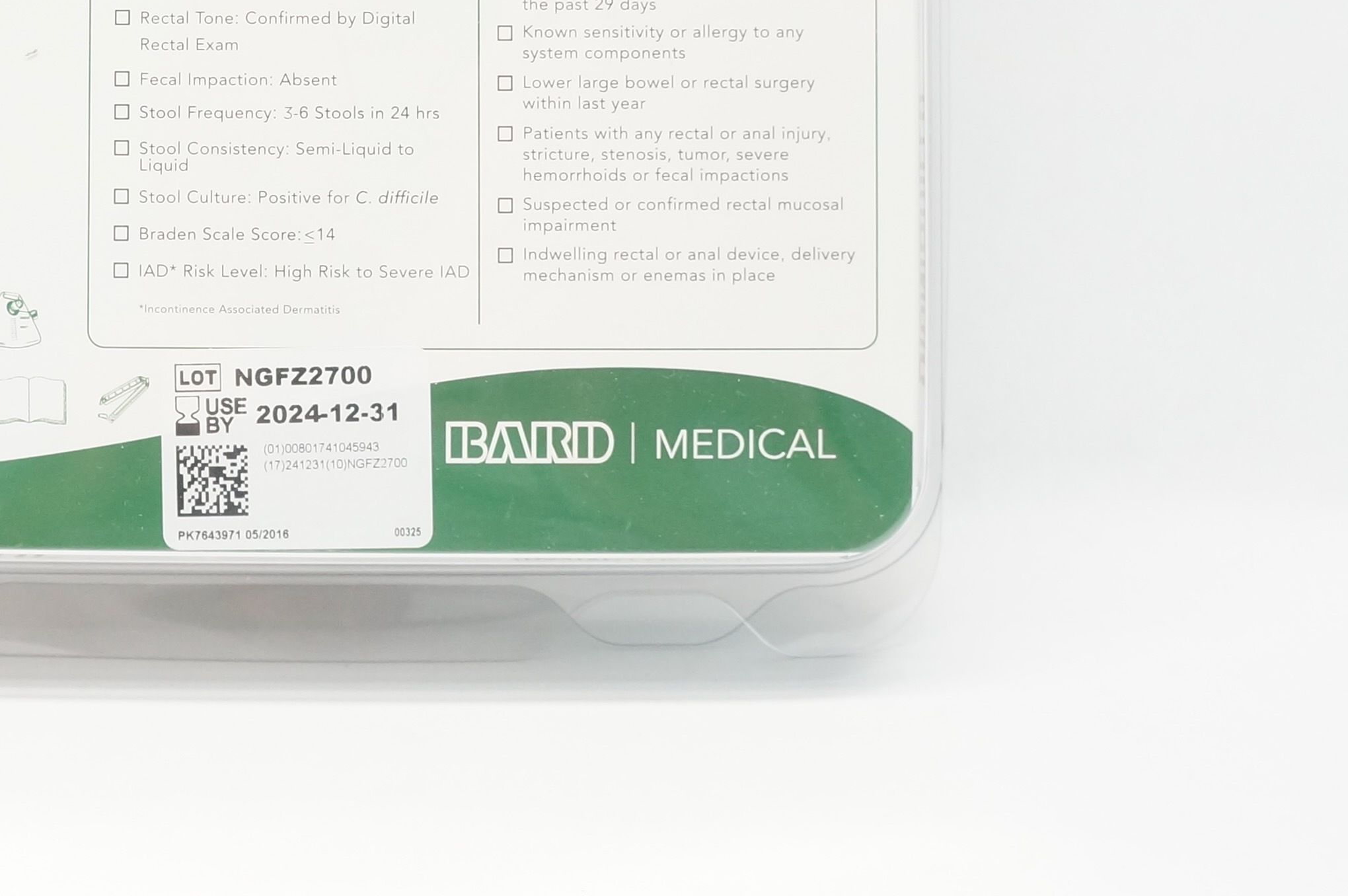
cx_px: 270
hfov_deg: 30.2
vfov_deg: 20.3
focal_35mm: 65
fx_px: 2431
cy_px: 19
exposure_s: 1/80
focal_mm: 18
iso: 800
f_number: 4.5
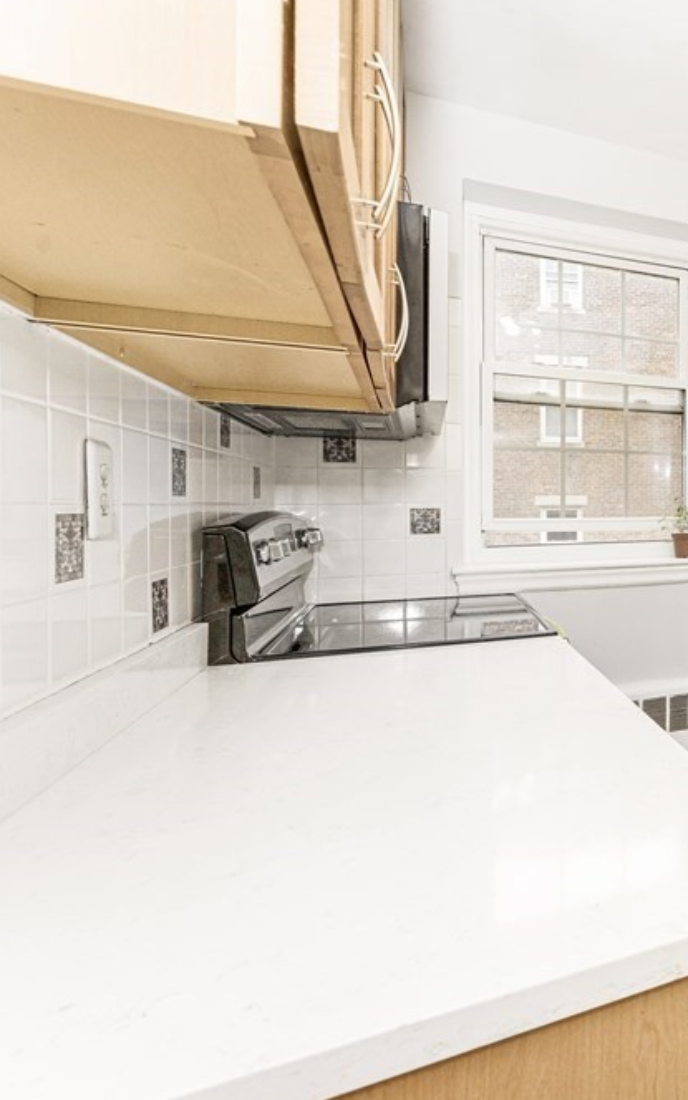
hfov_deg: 39.9
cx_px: 819
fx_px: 660
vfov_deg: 79.6
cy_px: 541
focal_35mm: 22
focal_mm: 14
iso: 1600
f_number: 9
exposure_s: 1/80
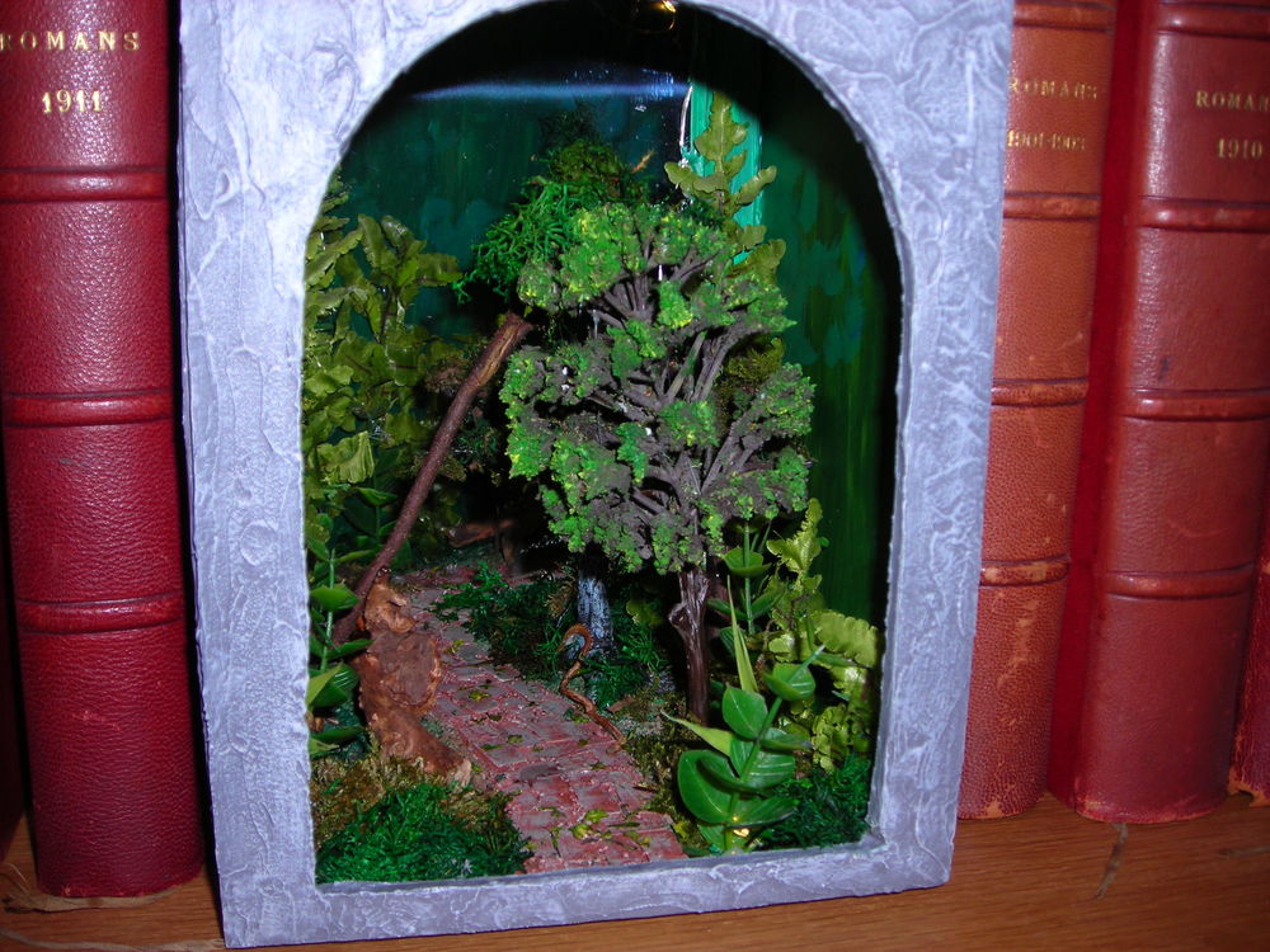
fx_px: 1394
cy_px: 476
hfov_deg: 49.0
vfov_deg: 37.7
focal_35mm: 38
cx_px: 635
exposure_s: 1/60.1
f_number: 3.2
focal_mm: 6.3
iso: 50
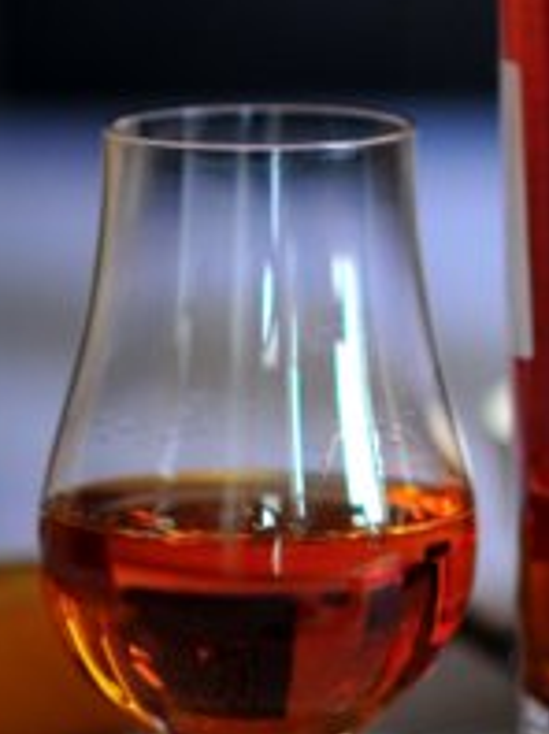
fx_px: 8646
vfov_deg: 4.8
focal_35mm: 408
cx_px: 514
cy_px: -148
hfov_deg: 3.6
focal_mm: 105
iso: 400
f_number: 2
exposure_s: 1/200
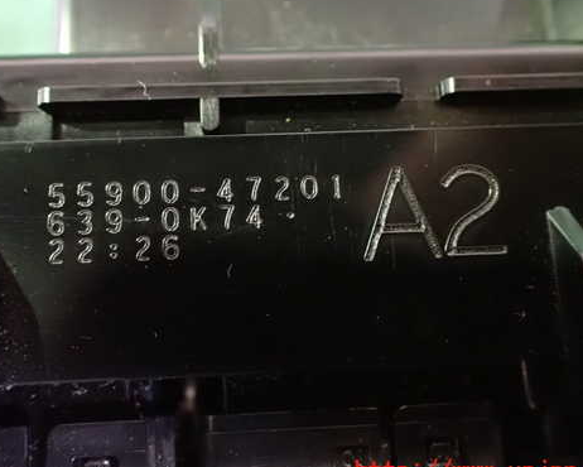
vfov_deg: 39.1
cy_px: 204
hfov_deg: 47.8
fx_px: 656
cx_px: 261
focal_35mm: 38
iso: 1600
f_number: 2.3
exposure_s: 1/20
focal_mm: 5.4
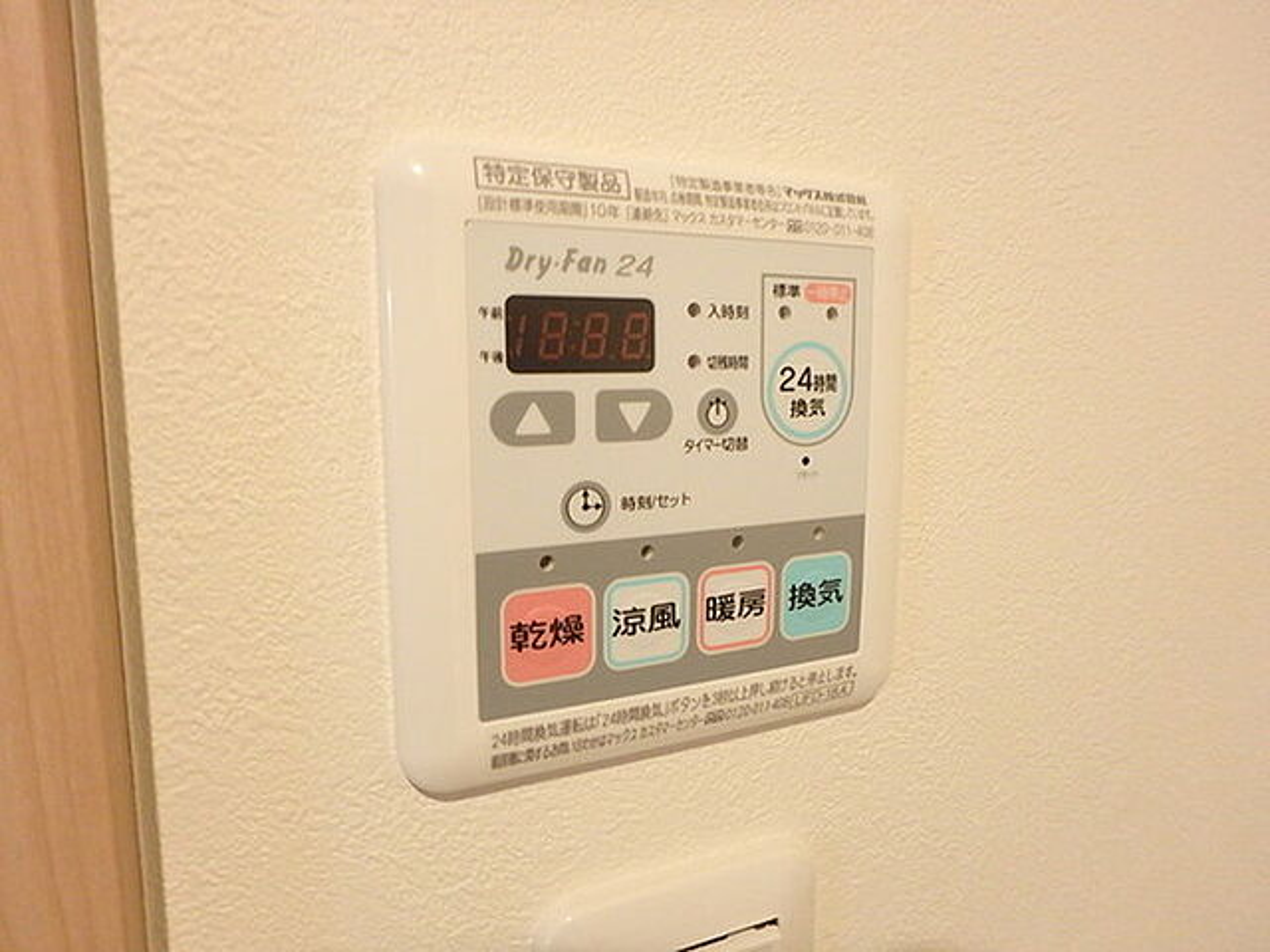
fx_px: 770
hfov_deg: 79.0
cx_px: 635
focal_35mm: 21
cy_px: 476
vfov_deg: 63.4
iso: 500
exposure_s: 1/30
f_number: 3.5
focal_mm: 3.7
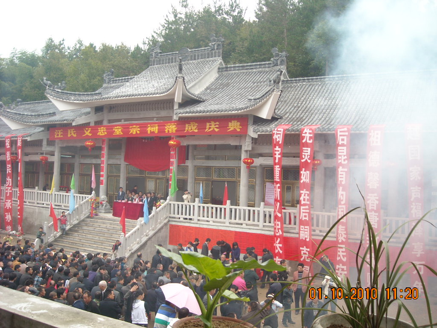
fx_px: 442
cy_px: 164
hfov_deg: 52.6
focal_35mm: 35
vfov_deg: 40.7
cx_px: 218
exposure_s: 1/250
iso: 64
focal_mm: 5.7
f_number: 2.8
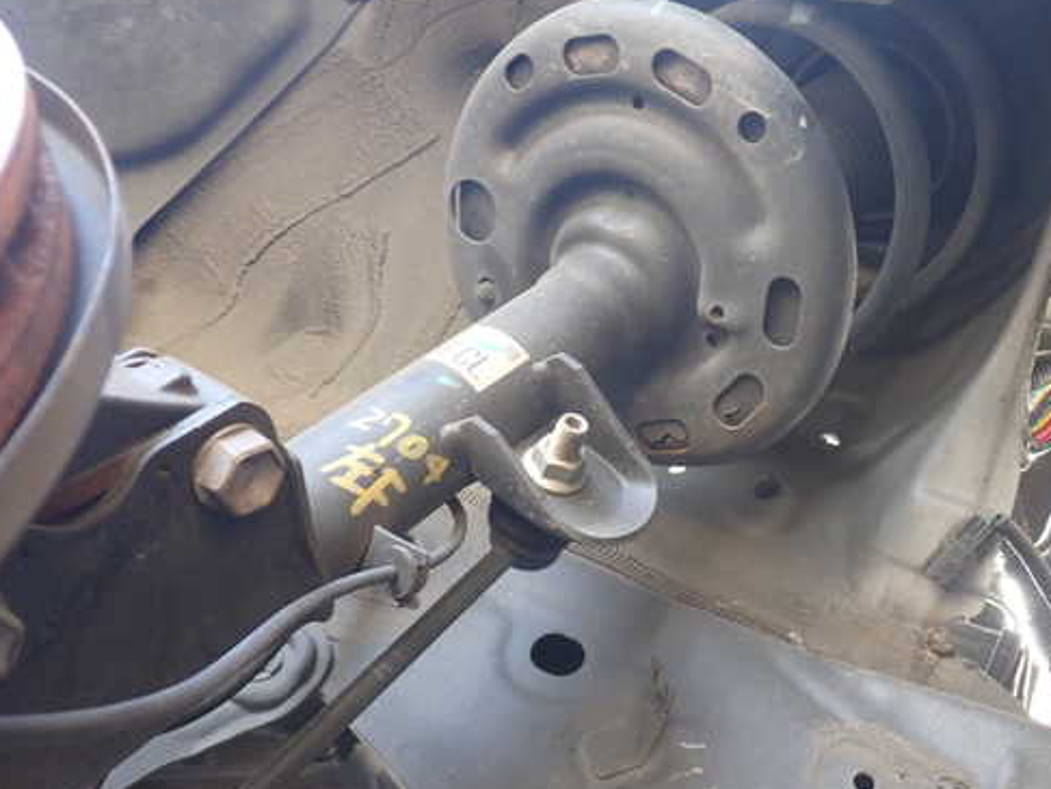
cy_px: 387
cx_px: 538
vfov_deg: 38.7
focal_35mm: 37
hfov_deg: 50.1
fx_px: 1124
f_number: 2.3
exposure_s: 1/40
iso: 200
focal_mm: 5.4
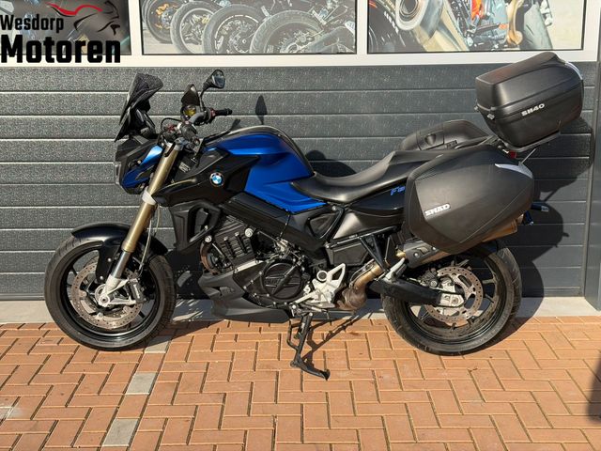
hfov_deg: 39.7
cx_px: 300
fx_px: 833
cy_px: 226
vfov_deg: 30.3
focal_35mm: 48
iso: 100
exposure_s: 1/3096
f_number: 1.78
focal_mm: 6.76
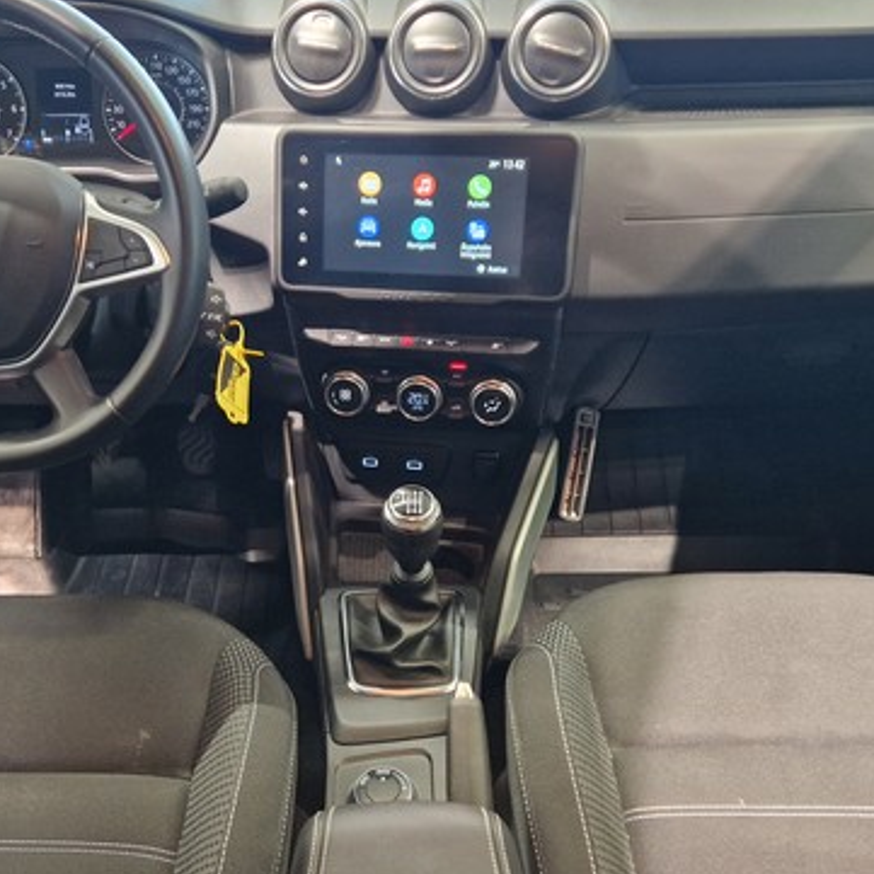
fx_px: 1028
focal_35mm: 36
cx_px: 375
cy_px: 467
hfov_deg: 45.9
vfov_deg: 46.0
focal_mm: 5.4
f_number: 1.8
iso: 500
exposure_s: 1/100
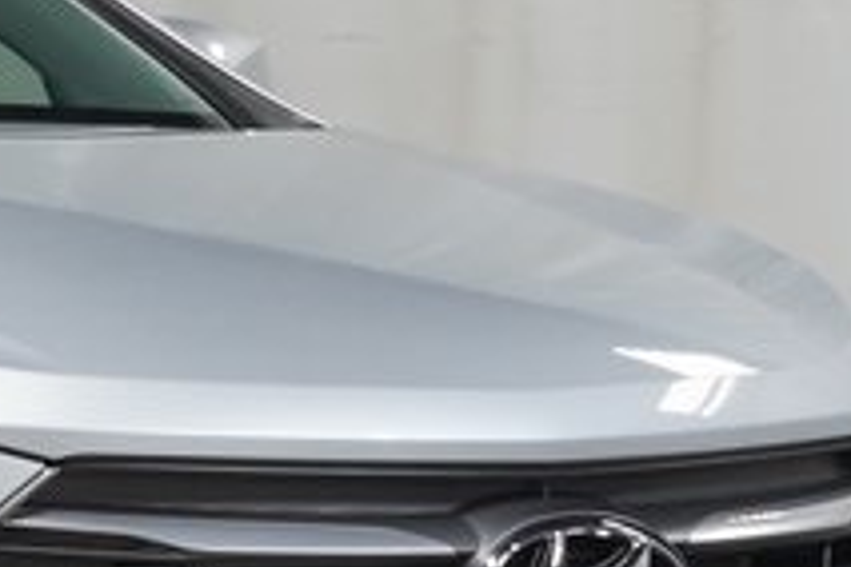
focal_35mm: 238
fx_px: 5635
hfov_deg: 8.4
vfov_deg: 5.8
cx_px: -511
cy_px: 521
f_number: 5
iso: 1000
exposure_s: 1/160
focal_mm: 33
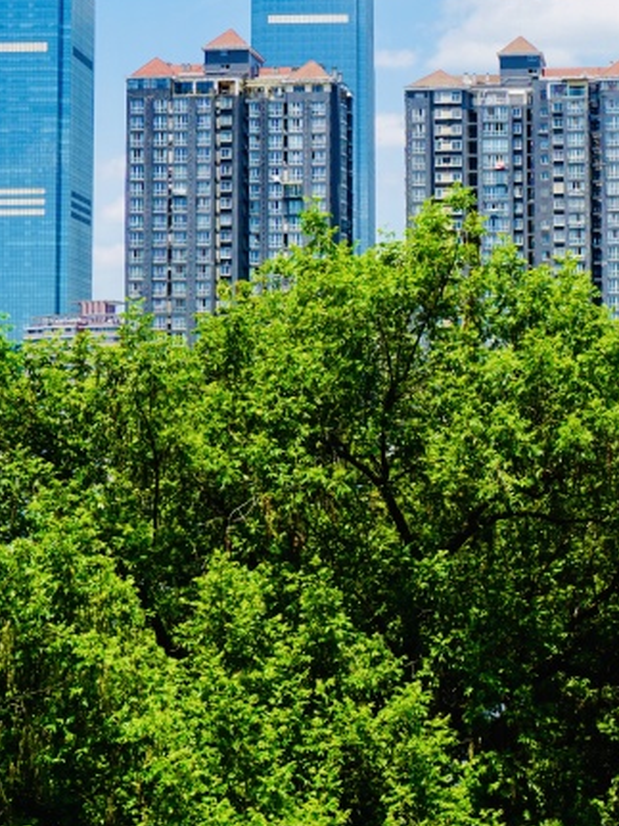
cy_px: 205
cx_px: 523
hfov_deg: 17.3
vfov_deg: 23.0
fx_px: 2012
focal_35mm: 84
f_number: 11
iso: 100
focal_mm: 21
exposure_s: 1/160
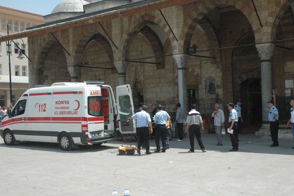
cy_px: 98
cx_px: 147
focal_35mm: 44
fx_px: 355
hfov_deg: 45.0
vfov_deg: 30.8
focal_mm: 29
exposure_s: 1/500
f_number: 13
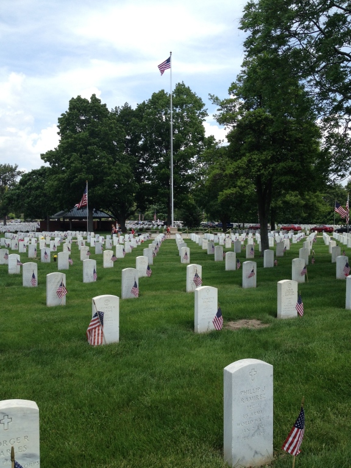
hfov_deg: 40.7
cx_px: 176
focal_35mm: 35
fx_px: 473
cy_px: 234
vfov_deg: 52.6
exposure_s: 1/1314
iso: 50
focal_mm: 4.28
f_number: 2.4
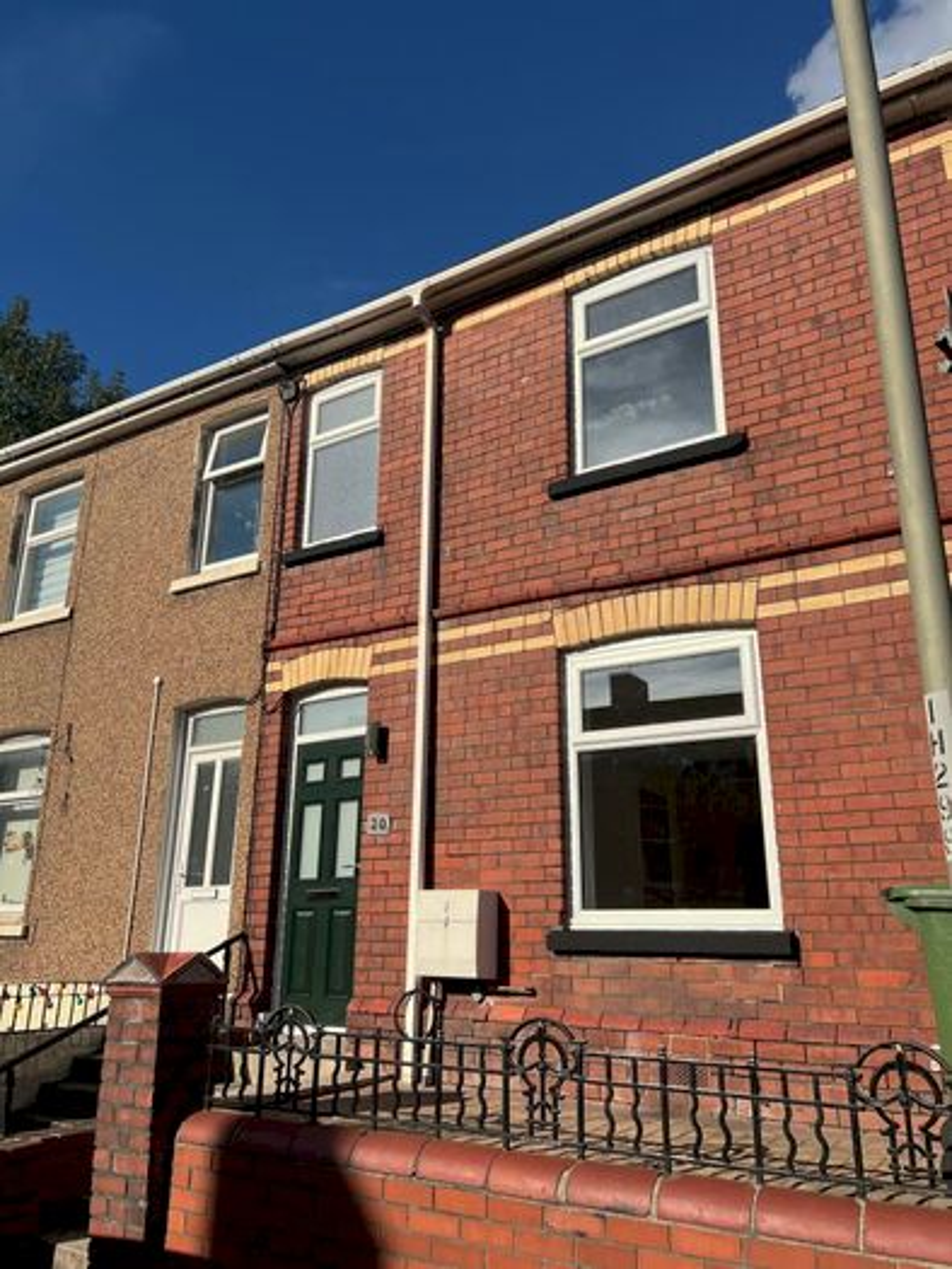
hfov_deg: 53.1
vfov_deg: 67.3
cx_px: 476
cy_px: 634
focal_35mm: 26
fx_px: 953
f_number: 1.5
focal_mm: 5.7
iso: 50
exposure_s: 1/5882
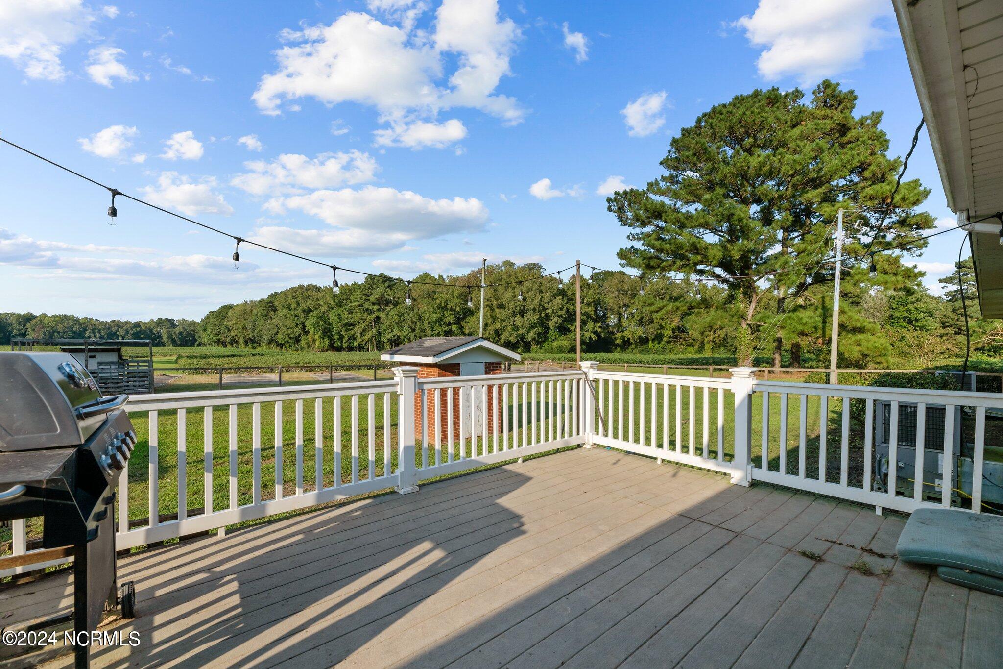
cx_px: 502
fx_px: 390
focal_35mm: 14
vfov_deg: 81.2
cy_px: 334
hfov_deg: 104.3
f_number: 9
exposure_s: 1/800
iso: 400
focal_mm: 14
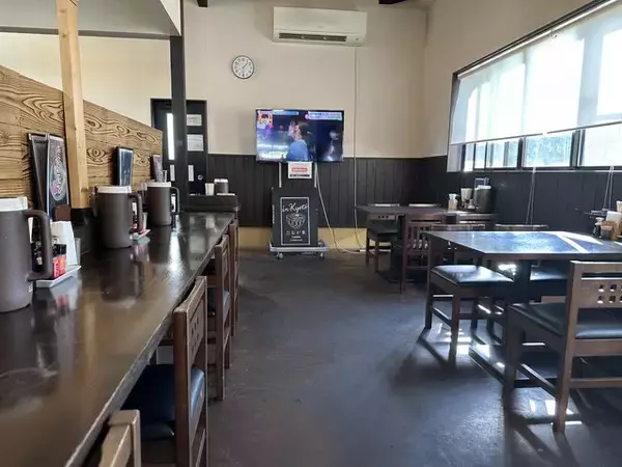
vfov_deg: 56.8
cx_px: 311
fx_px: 431
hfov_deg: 71.6
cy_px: 234
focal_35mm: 24
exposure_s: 1/60
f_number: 1.78
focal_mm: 6.86
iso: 125
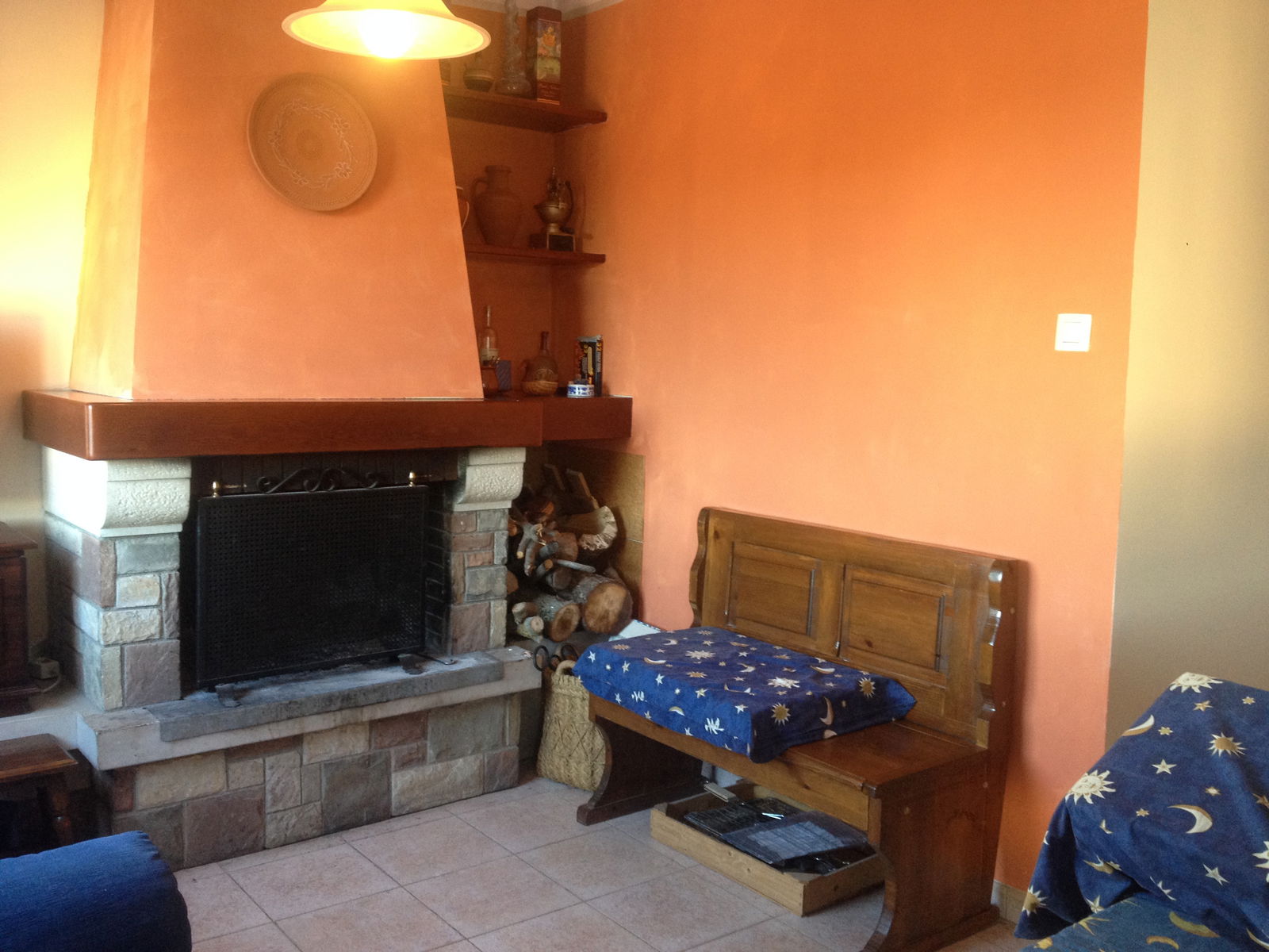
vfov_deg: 40.7
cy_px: 476
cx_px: 634
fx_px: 1283
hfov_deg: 52.6
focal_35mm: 35
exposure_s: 1/20
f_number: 2.4
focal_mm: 4.28
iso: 160
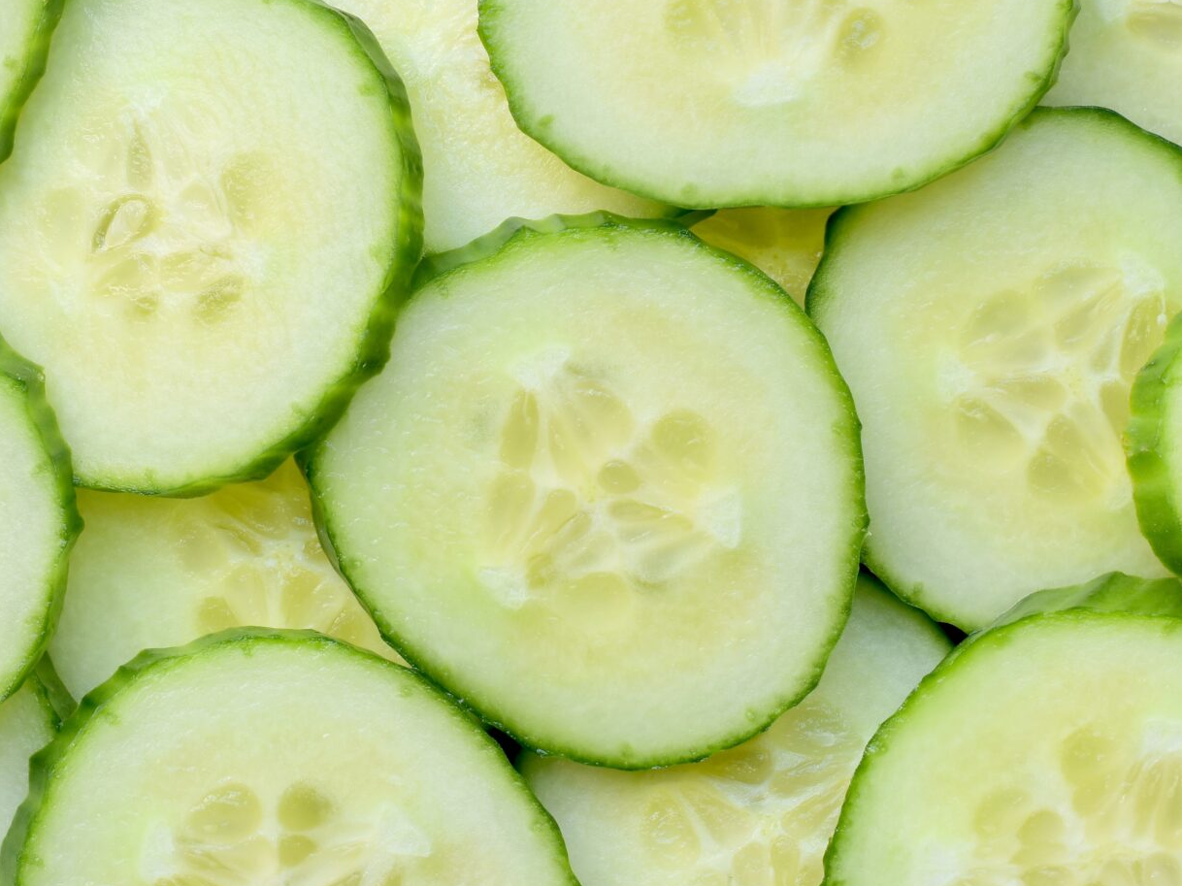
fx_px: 3312
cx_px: 650
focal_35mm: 97
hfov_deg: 20.2
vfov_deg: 15.2
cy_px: 309
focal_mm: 40
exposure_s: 1/8
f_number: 8
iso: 100
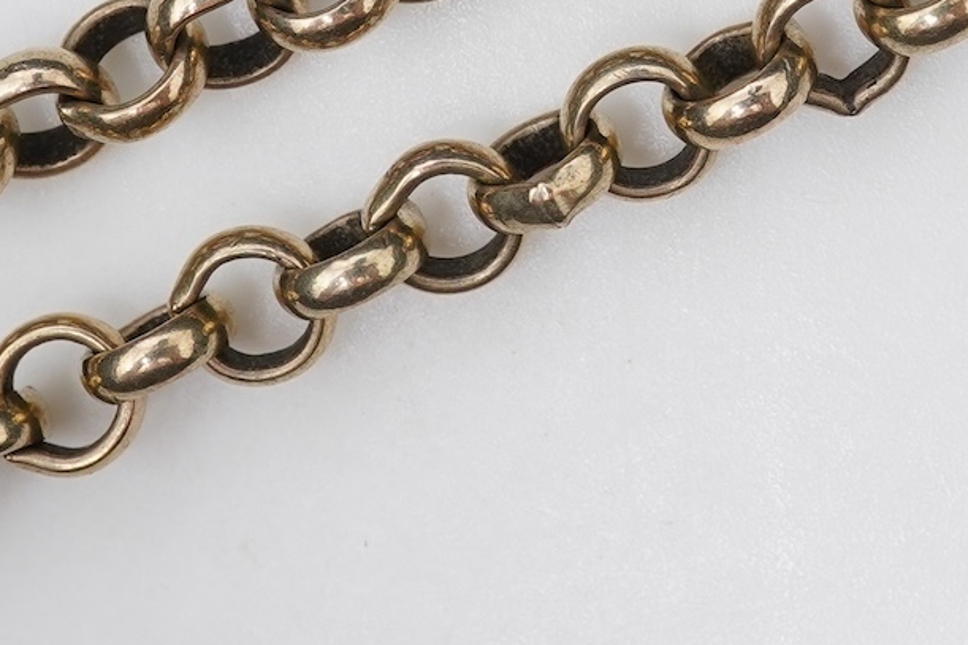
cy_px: -124
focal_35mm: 145
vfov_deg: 9.3
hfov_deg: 14.0
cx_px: 843
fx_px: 3898
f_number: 16
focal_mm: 30
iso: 400
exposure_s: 1/125
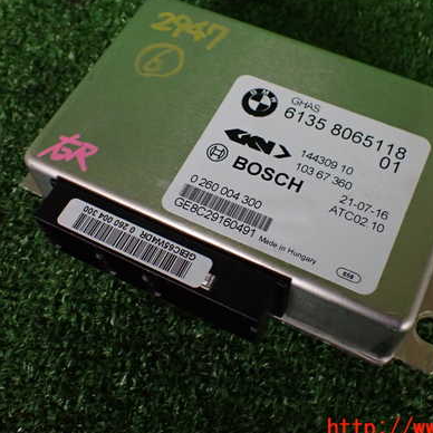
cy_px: 192
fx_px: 580
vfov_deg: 40.9
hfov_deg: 40.8
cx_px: 244
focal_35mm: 41
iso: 800
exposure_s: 1/100
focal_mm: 5.4
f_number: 2.3
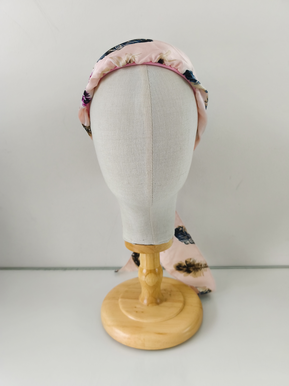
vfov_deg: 73.9
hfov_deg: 58.9
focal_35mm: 23
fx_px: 256
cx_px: 144
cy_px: 193
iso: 2000
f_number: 1.65
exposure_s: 1/640
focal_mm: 6.14
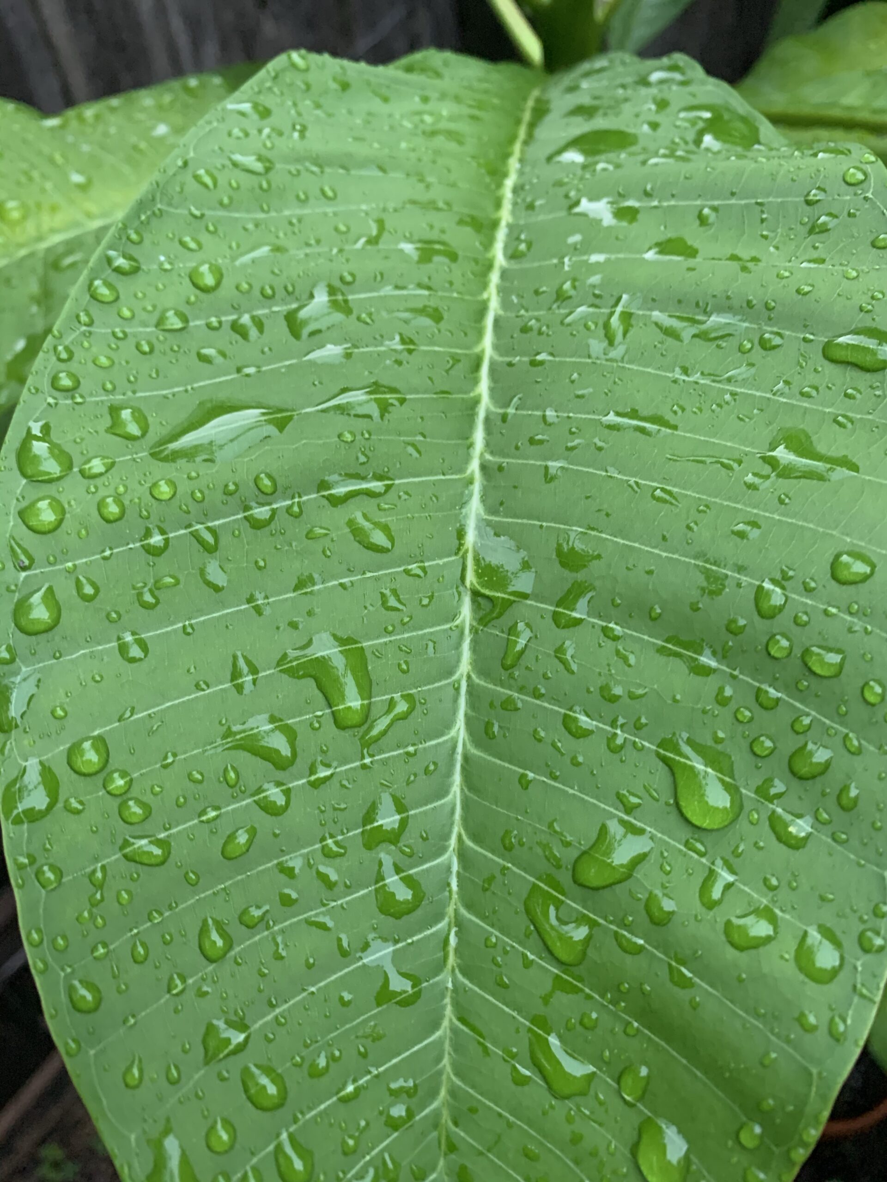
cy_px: 591
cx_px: 444
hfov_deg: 53.1
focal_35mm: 26
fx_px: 888
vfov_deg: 67.3
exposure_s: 1/49
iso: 400
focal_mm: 4.25
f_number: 1.8
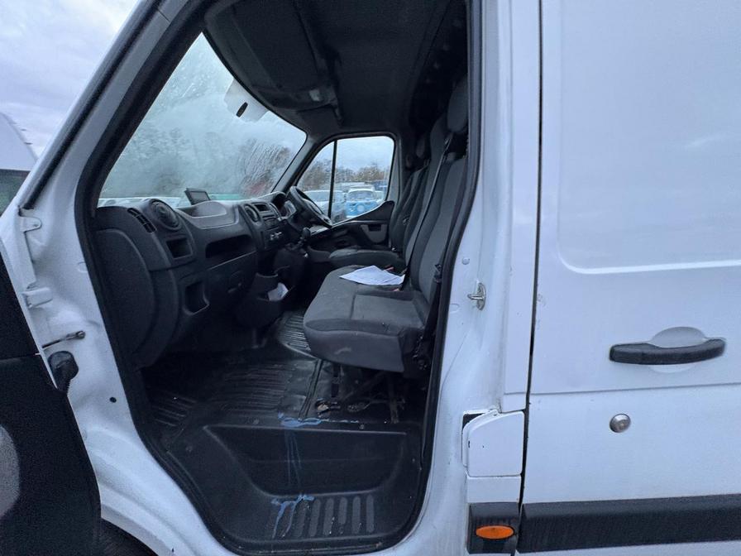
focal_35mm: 14
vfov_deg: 85.7
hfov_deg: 102.1
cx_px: 370
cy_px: 278
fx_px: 300
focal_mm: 2.22
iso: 500
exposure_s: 1/60
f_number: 2.2
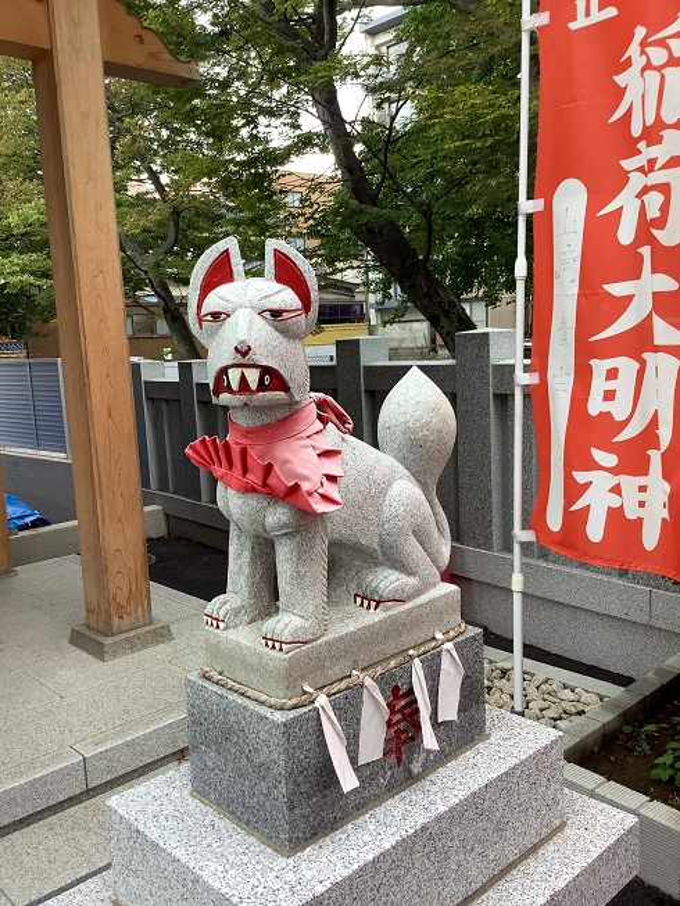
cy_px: 453
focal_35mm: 31
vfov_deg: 58.3
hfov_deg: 45.5
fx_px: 812
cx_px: 340
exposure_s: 1/100
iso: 25
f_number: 2.4
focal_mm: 3.3
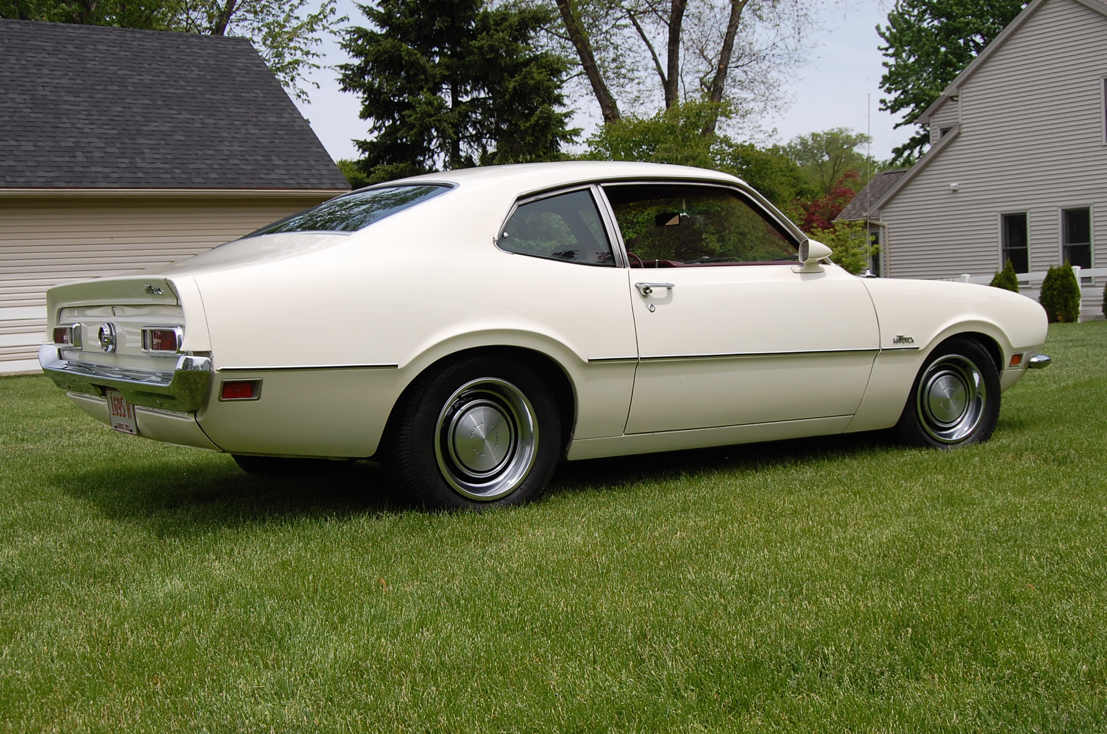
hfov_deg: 49.6
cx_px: 554
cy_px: 367
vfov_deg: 34.1
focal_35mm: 39
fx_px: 1197
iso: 200
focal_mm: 26
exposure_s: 1/400
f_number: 10
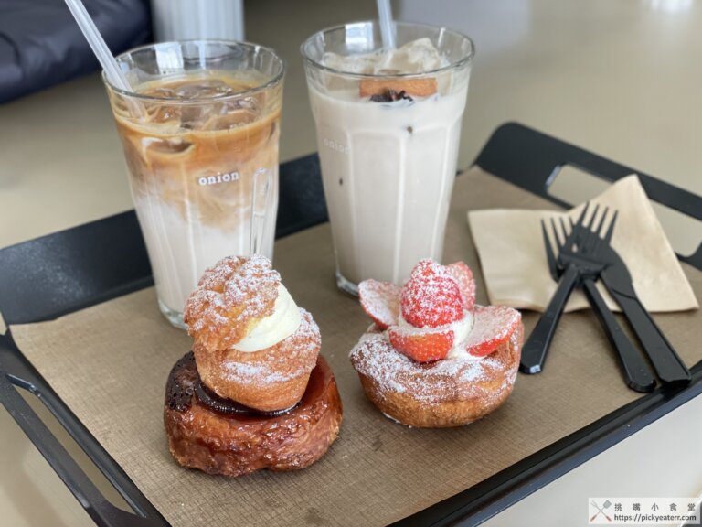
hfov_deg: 36.8
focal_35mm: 52
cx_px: 351
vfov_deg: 28.0
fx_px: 1055
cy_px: 264
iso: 160
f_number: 2
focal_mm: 6
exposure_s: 1/40
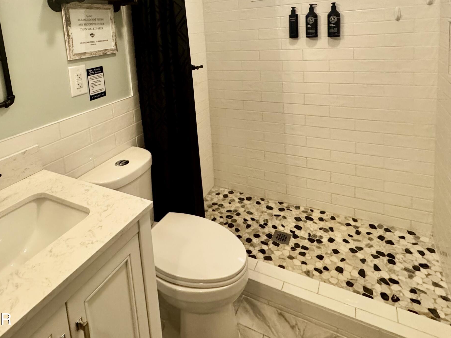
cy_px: 67
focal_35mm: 23
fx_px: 300
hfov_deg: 73.4
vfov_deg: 54.8
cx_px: 190
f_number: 2.2
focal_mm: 2.22
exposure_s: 1/120
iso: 320
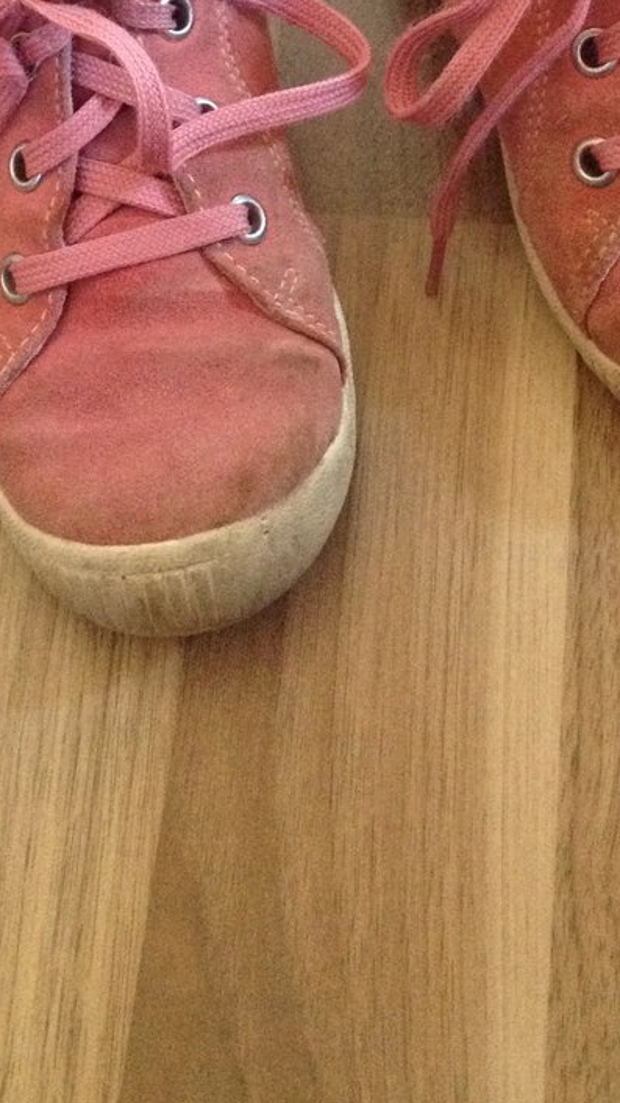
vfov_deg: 28.1
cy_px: 87
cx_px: 342
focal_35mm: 72
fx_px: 2105
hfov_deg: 16.8
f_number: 2.4
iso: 400
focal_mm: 4.28
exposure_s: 1/15
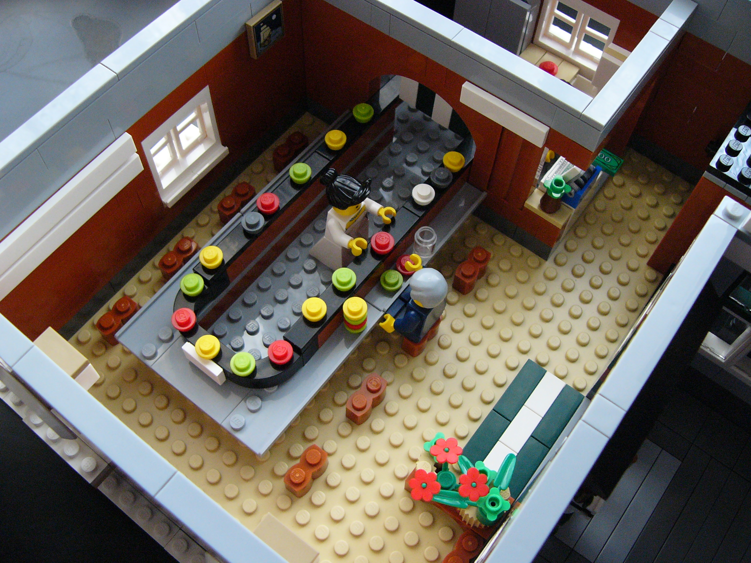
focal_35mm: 36
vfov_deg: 39.7
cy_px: 282
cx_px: 376
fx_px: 781
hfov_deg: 51.4
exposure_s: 1/50
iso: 200
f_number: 2.8
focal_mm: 6
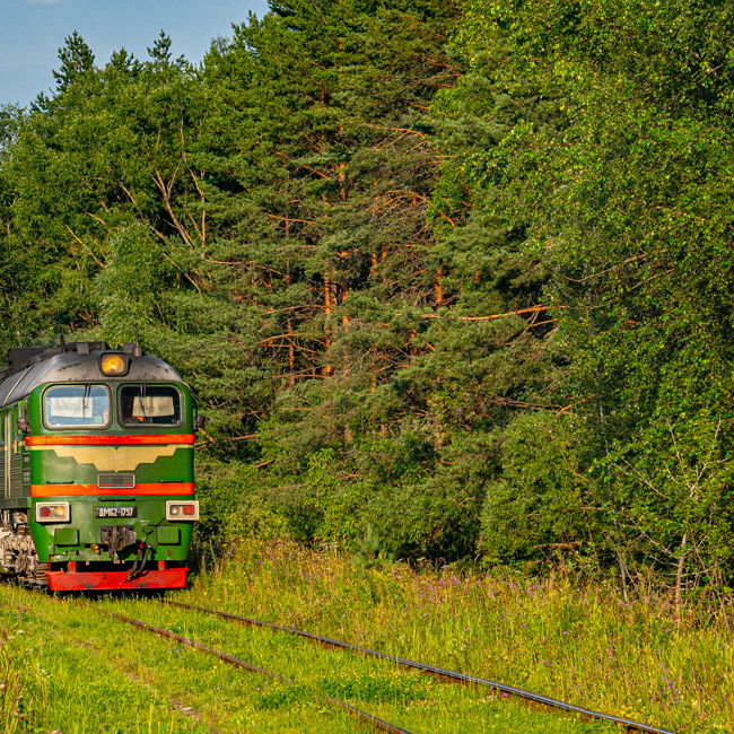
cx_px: 133
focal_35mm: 147
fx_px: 3526
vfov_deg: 11.9
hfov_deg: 11.8
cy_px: 292
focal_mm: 75
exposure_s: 1/640
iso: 500
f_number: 9
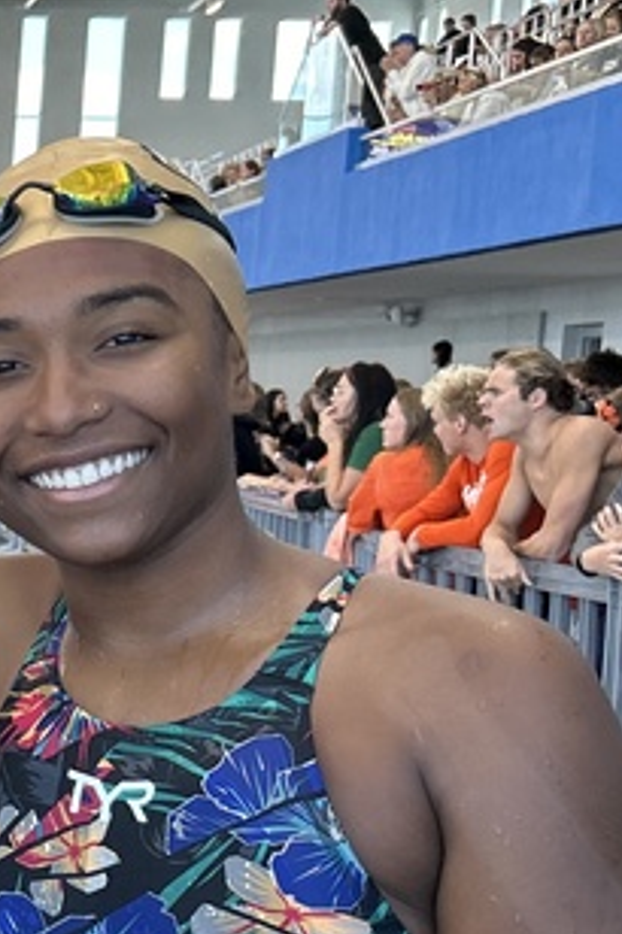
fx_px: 2335
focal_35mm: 90
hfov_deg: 13.1
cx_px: -637
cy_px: 667
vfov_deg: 22.5
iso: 64
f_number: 1.5
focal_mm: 5.7
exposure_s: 1/158
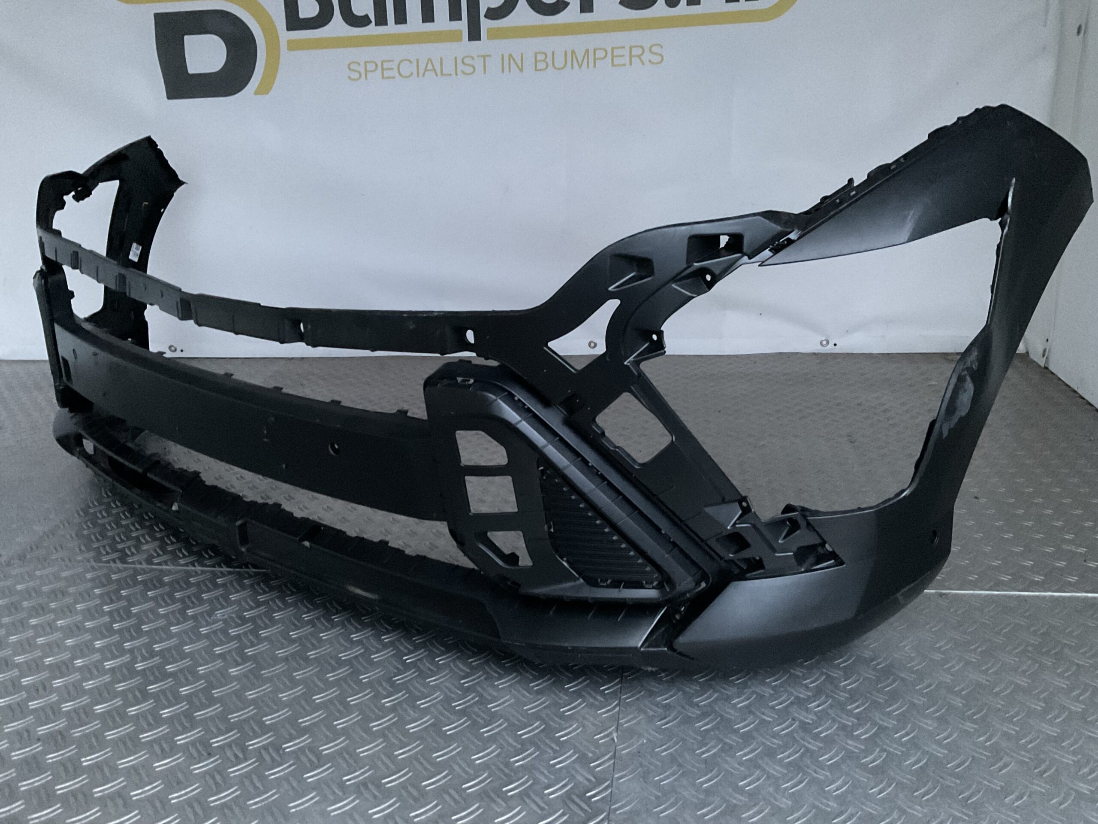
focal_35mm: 29
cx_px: 549
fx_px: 920
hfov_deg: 61.7
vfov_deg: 48.2
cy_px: 412
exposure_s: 1/20
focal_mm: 3
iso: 500
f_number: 1.8
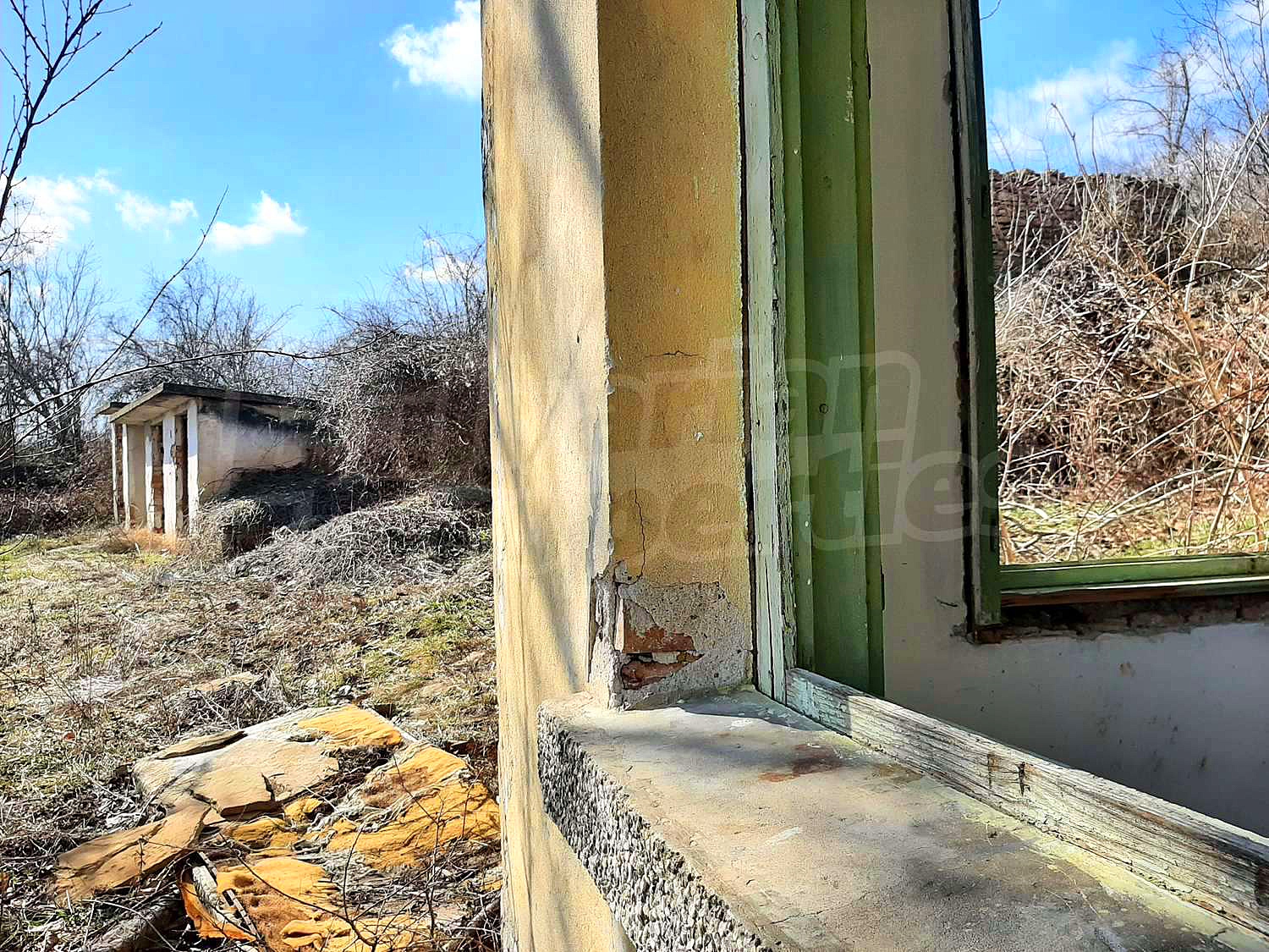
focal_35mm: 26
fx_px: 953
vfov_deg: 53.1
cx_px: 634
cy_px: 476
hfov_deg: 67.3
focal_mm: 3.93
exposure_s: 1/2053
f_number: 1.7
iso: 40
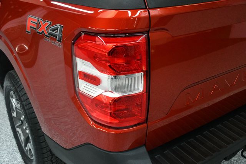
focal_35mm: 39
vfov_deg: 34.2
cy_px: 82
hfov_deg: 49.6
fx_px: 266
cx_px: 123
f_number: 3.8
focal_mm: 26
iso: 2500
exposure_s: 1/125
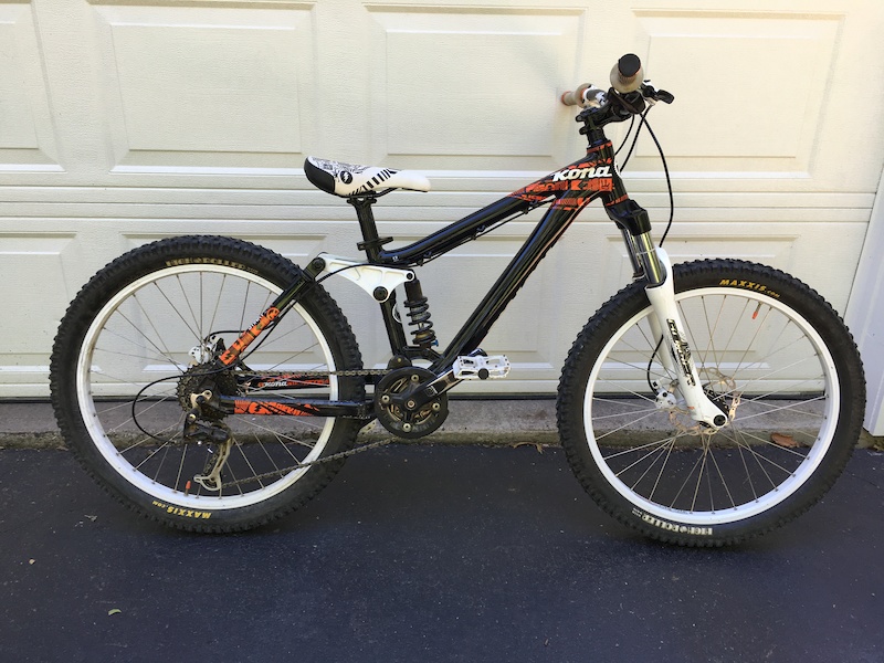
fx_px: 741
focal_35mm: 29
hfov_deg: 61.7
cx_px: 442
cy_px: 332
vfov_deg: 48.2
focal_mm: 4.15
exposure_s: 1/60
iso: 32
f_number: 2.2
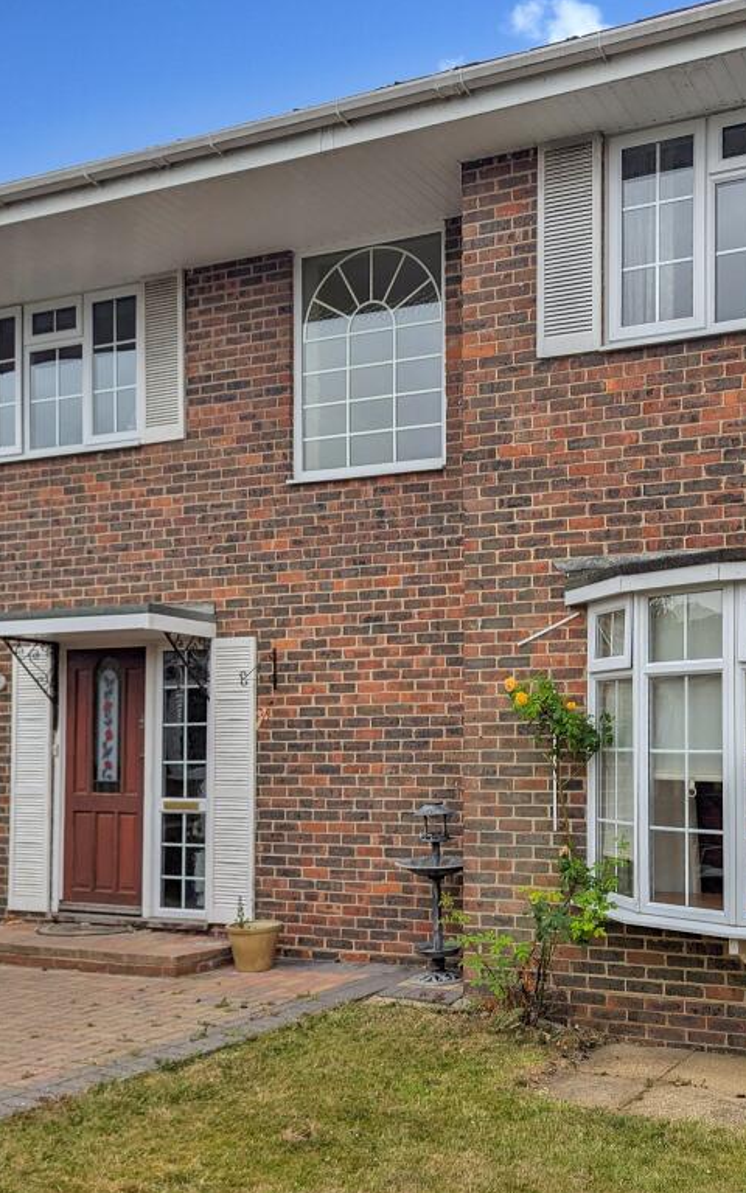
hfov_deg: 35.8
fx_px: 1106
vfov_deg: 56.7
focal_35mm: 34
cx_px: 619
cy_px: 596
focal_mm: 6.81
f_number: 1.85
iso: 27
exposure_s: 1/510
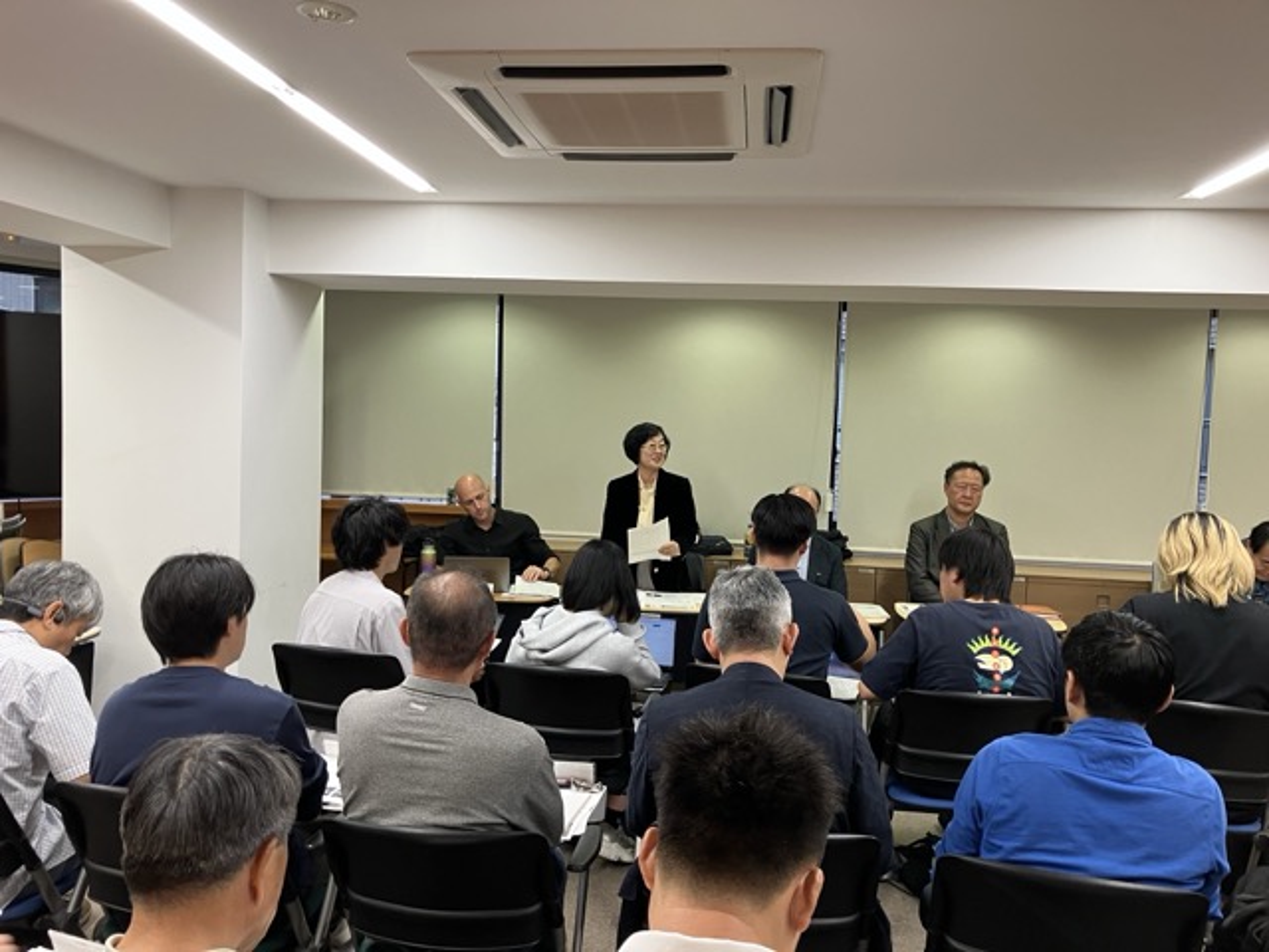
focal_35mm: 28
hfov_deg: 63.4
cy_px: 476
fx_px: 1026
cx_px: 634
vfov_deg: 49.7
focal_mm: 3.99
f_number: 1.8
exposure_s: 1/50
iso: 64
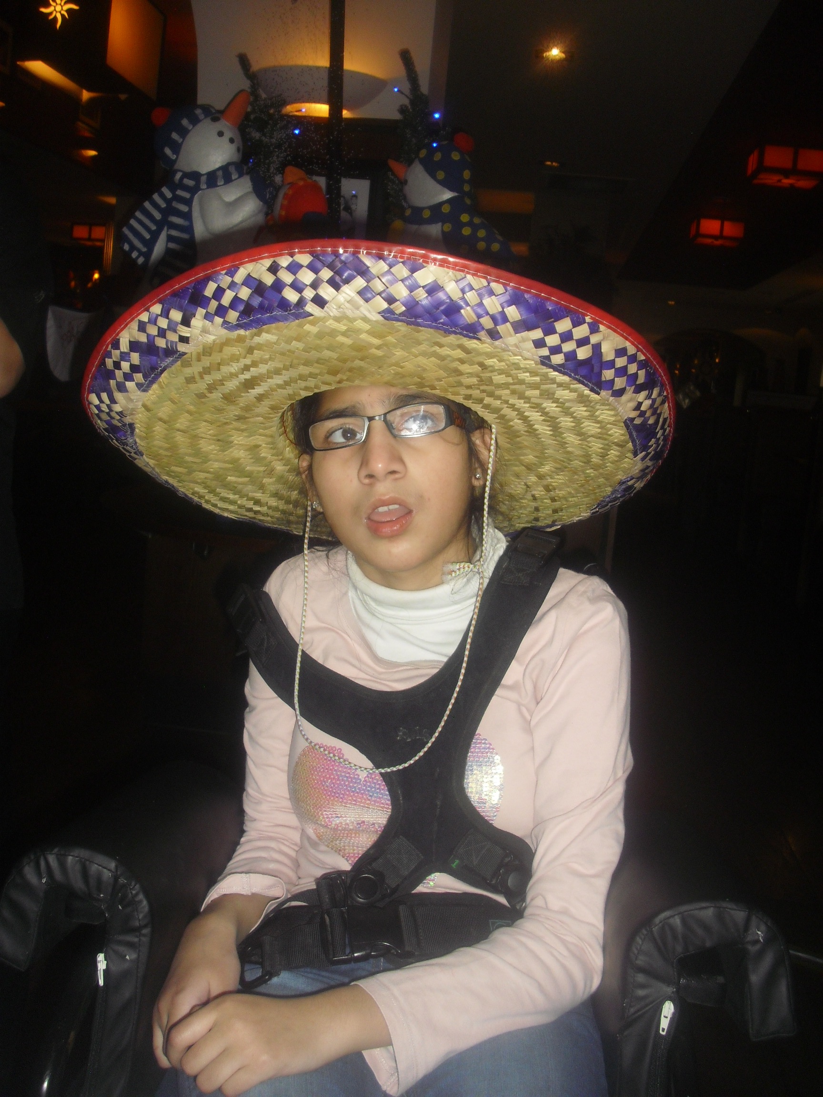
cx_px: 412
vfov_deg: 49.0
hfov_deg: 37.7
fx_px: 1205
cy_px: 548
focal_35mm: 38
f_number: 2.8
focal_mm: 6.2
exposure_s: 1/60
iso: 100
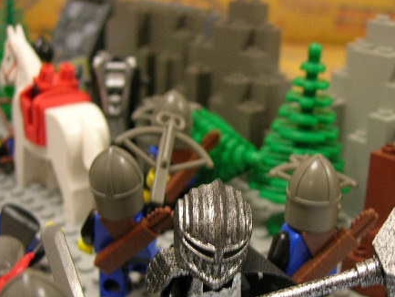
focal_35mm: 56
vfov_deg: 26.0
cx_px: 249
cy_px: 203
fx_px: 639
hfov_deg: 34.1
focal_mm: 7.8
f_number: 2.8
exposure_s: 1/3.9
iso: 91
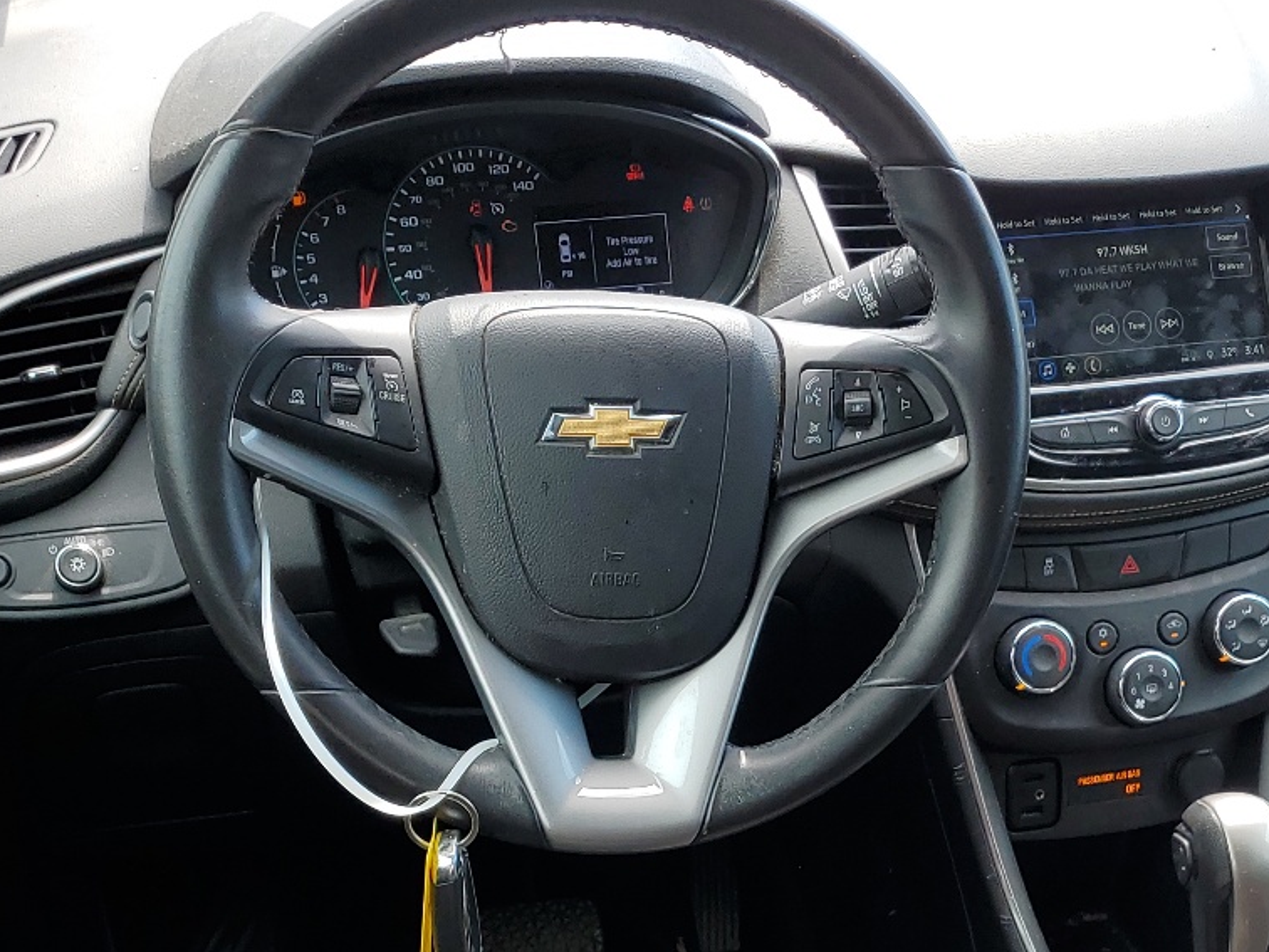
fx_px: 2016
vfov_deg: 25.5
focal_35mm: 55
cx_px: 764
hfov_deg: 34.8
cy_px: 913
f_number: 1.5
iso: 50
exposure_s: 1/417
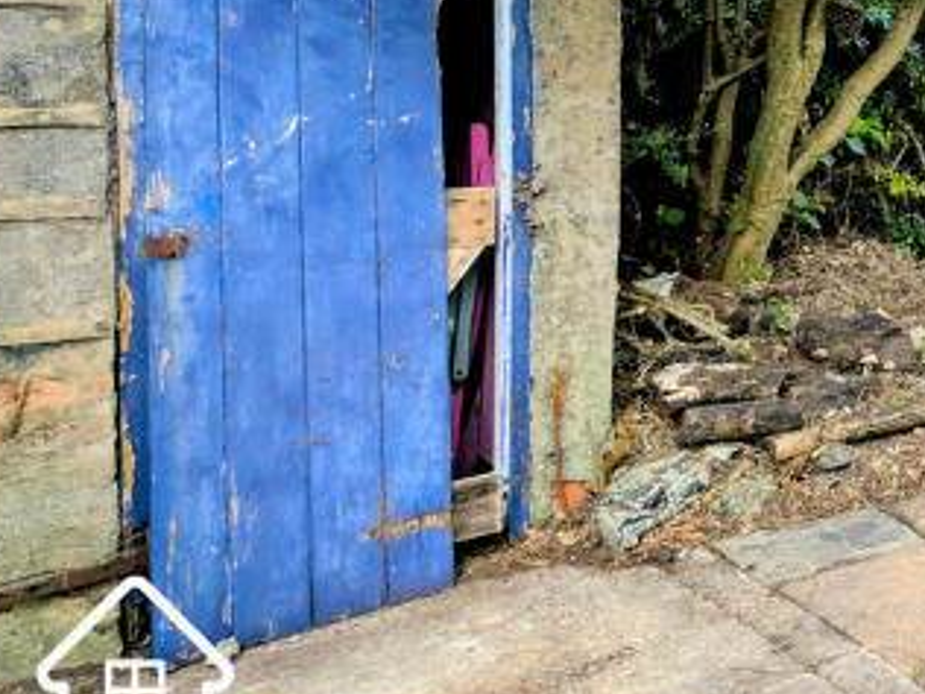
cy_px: 122
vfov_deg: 35.4
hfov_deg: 32.4
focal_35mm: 39
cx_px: 1267
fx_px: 1042
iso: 40
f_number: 1.95
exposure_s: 1/1422
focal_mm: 2.23
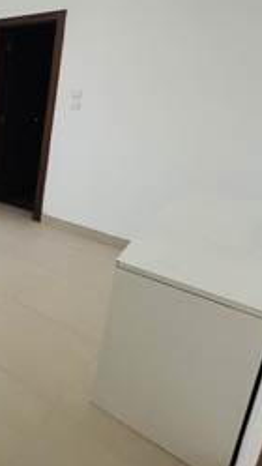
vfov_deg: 70.2
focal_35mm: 26
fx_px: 321
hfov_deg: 30.8
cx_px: -104
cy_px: 162
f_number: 1.8
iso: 80
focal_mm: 1.57
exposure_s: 1/100
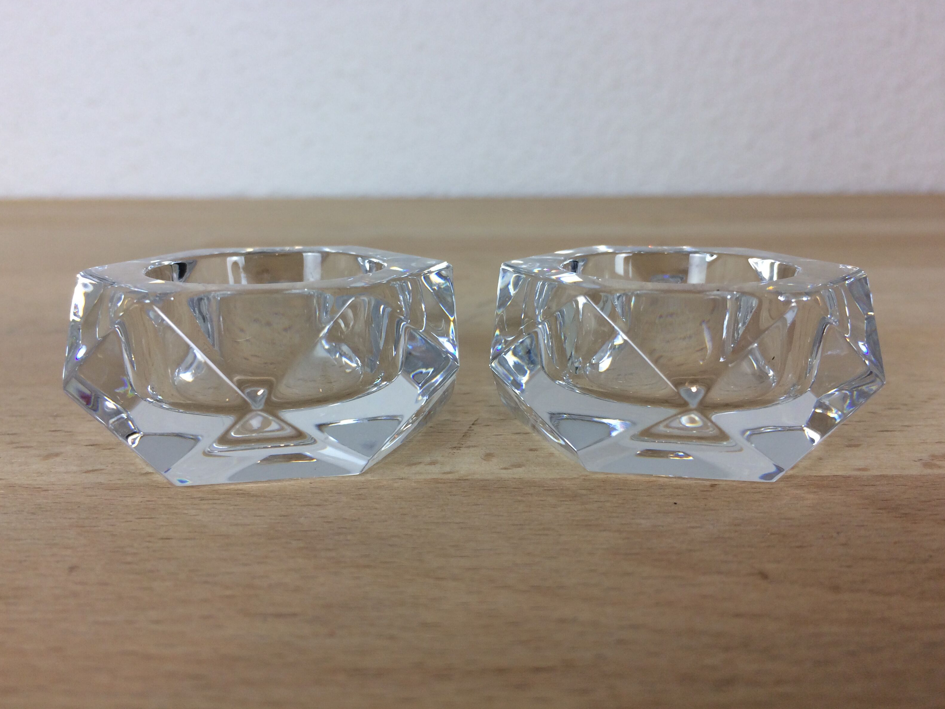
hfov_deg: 60.0
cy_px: 345
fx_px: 819
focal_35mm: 30
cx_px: 469
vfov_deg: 46.8
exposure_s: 1/50
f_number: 2.2
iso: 40
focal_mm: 4.15
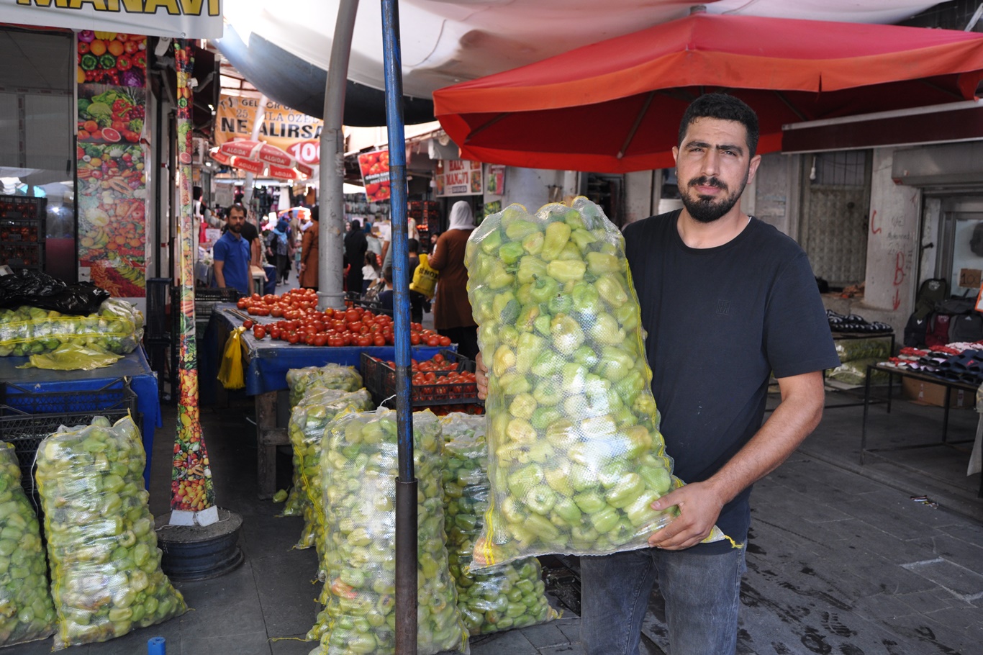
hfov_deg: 61.9
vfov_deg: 43.6
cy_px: 328
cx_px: 492
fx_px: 819
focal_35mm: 30
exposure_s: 1/125
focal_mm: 20
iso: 400
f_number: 3.5
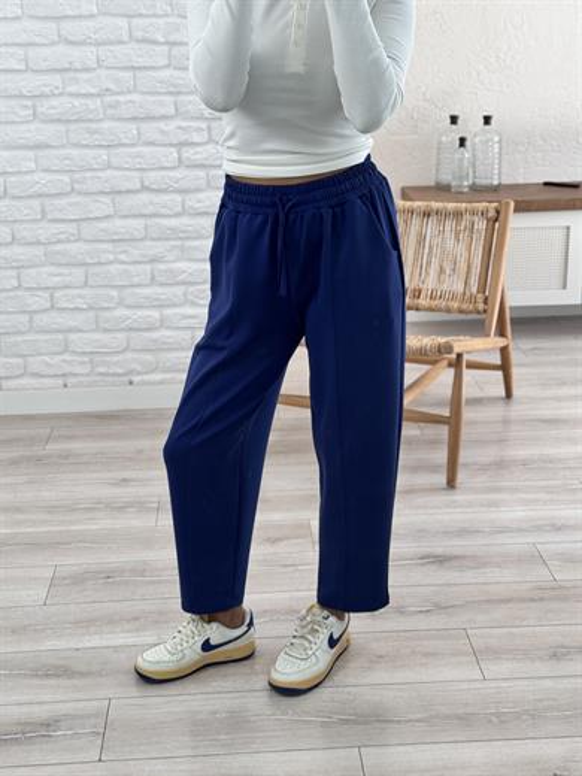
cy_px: 388
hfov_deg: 30.3
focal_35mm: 48
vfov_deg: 39.7
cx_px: 291
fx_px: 1076
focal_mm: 6.76
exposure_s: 1/176
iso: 64
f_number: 1.78
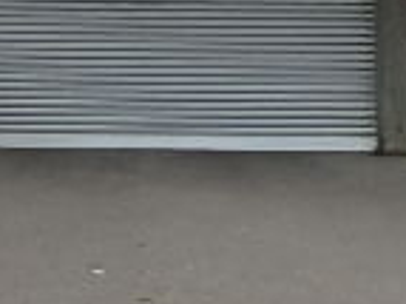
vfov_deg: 13.3
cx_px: 219
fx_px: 1102
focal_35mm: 94
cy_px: -321
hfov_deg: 20.9
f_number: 3.5
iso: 125
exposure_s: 1/640
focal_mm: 3.7
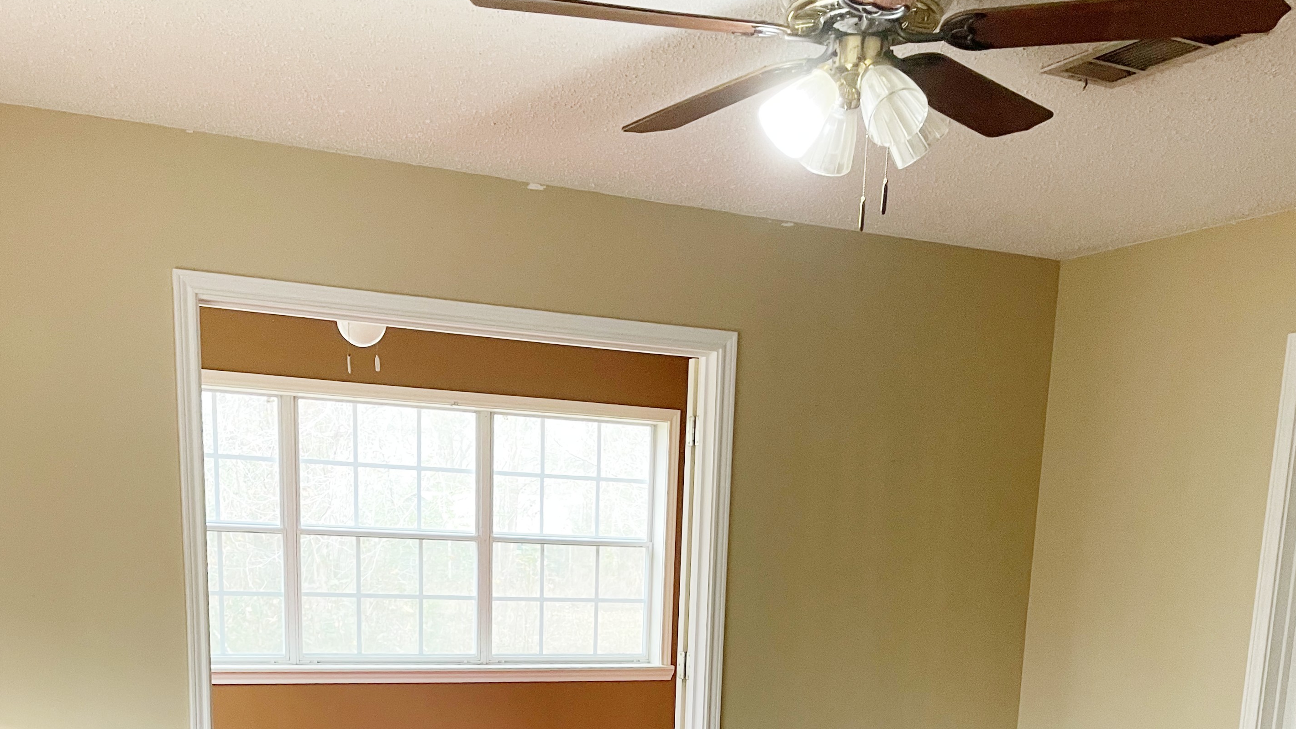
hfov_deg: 52.8
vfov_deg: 28.4
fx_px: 1306
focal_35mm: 38
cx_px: 651
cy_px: 797
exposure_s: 1/60
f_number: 1.6
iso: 160
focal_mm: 4.2
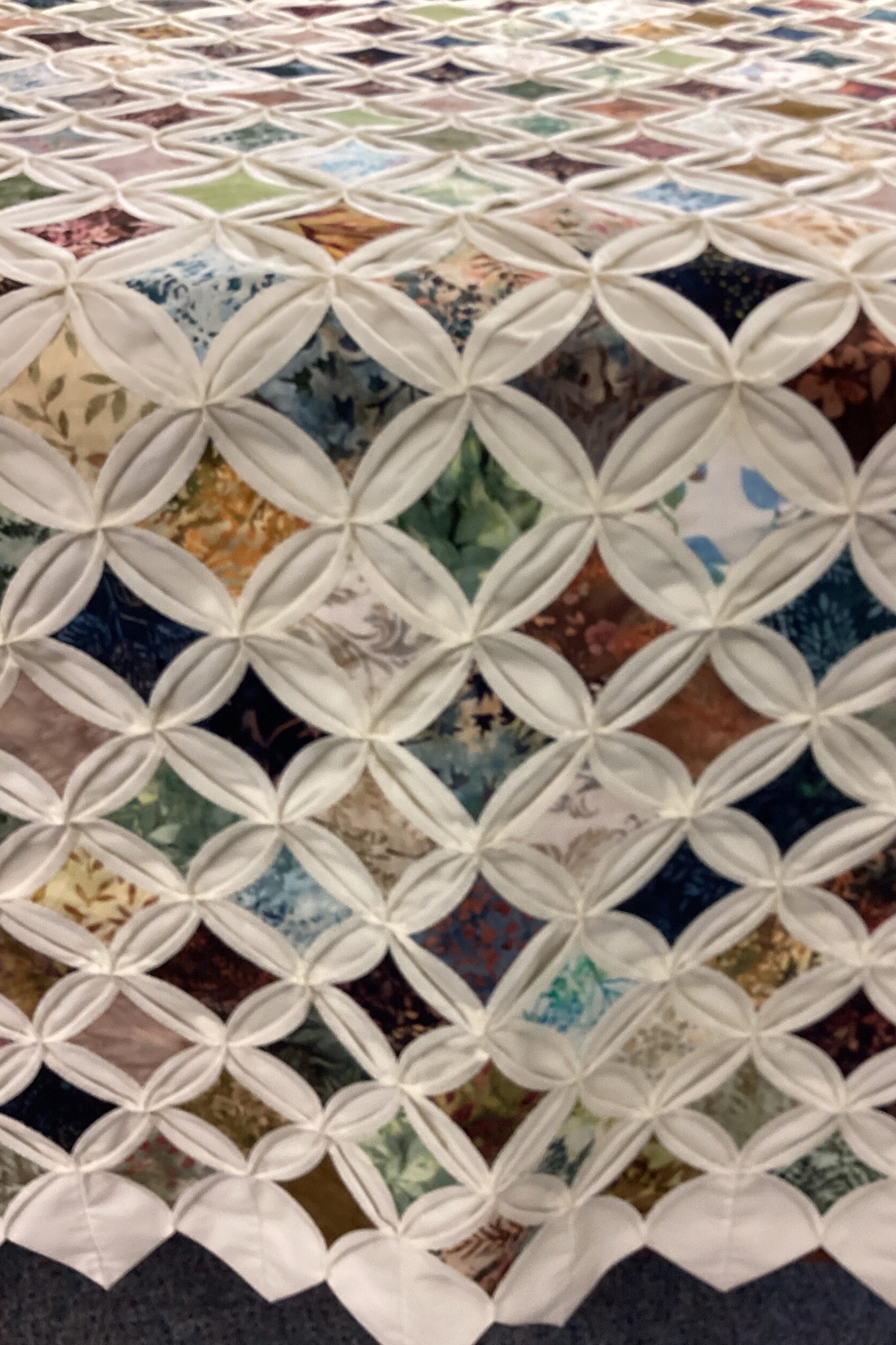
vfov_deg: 57.2
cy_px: 680
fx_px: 1232
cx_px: 502
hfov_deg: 39.9
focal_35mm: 33
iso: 160
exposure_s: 1/60
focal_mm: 3.3
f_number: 2.4
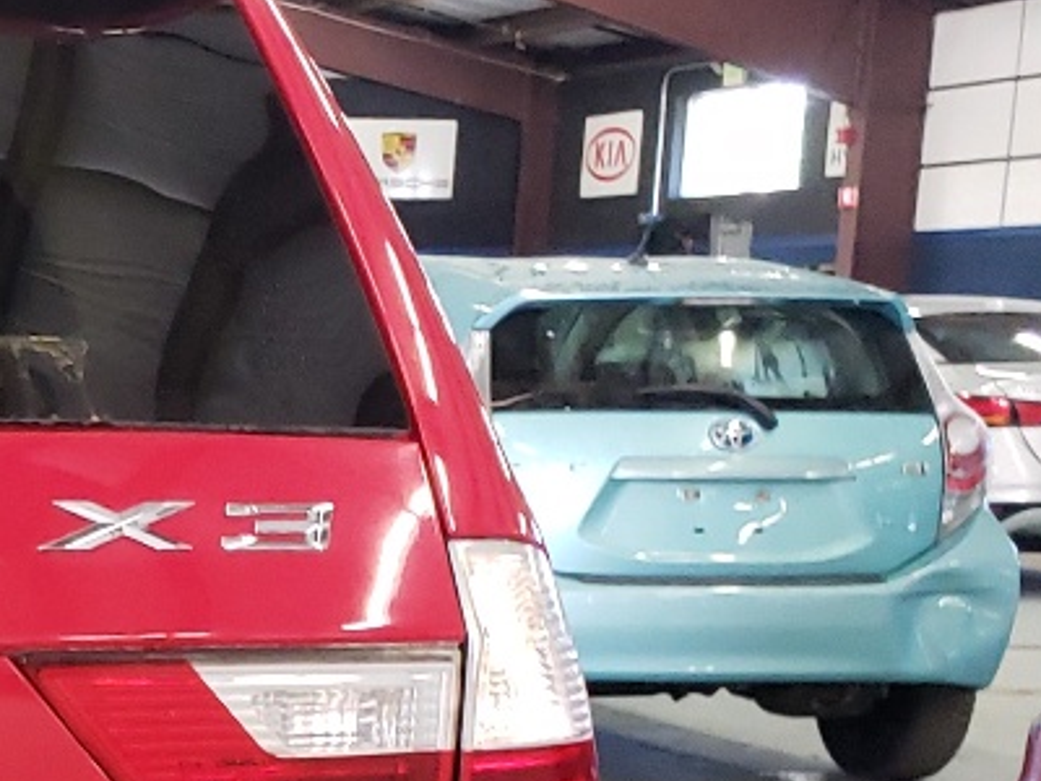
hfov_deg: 16.1
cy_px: 797
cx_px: -796
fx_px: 3128
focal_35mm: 104
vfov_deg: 14.0
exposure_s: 1/60.2
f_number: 1.5
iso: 256
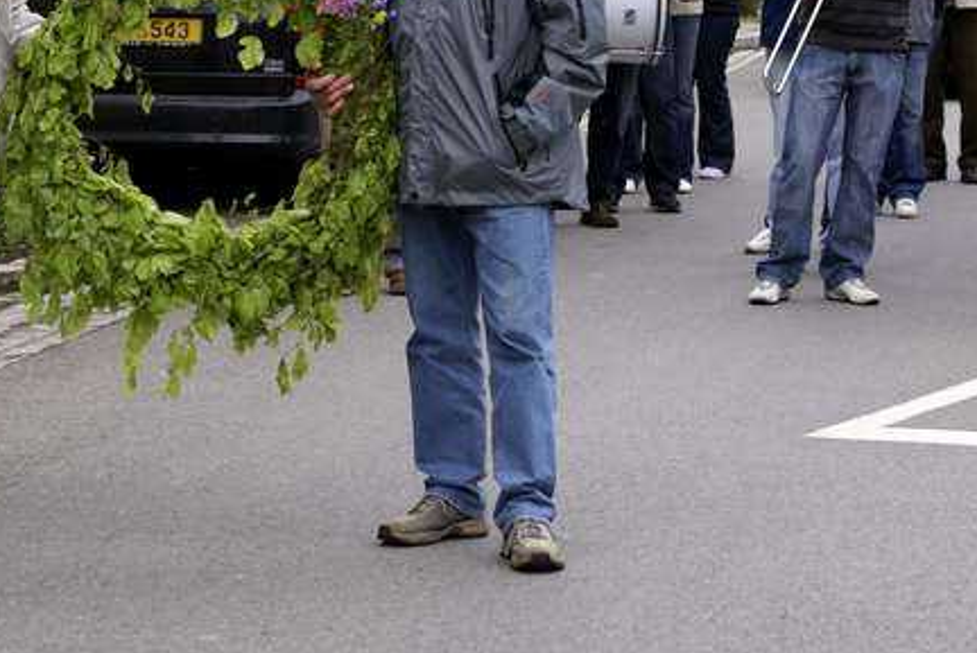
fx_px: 4154
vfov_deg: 9.0
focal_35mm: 153
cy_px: 67
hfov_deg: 13.4
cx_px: 586
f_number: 7.1
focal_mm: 55
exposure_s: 1/125
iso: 100
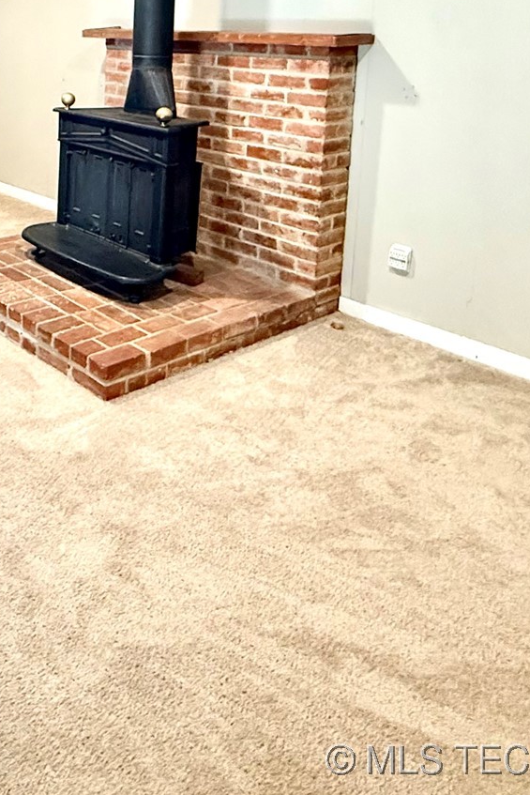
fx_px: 728
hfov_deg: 36.1
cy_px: 123
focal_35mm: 33
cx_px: 1
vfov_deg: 52.3
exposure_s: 1/60
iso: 640
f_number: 2.2
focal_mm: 2.22
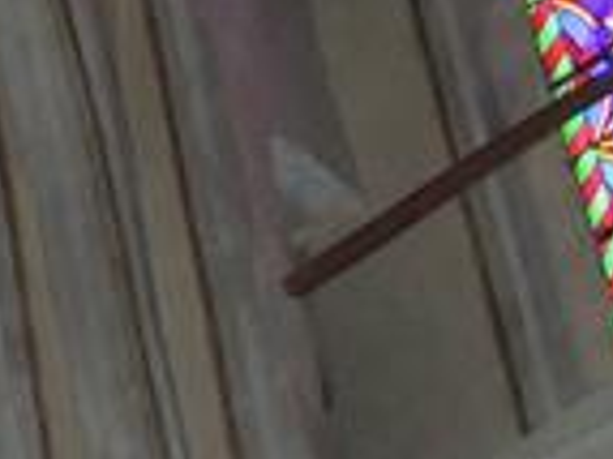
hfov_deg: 5.8
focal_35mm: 336
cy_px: -343
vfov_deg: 4.4
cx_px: -536
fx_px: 5945
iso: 800
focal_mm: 10.7
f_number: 3.7
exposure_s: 1/50
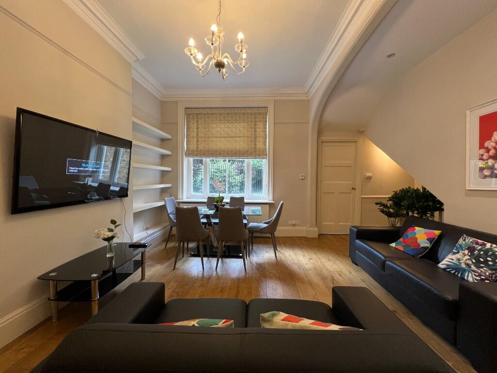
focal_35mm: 13
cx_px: 248
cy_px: 186
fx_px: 187
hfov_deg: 106.2
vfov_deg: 89.9
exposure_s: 1/50
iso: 160
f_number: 1.8
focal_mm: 1.57
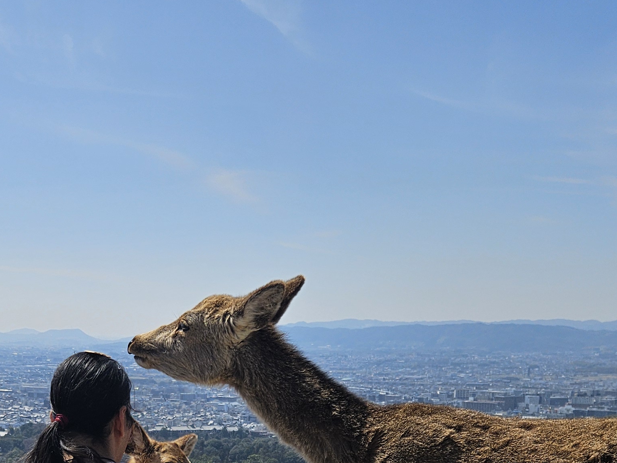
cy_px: 556
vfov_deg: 22.5
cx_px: 145
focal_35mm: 60
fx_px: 1070
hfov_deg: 31.5
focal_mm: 5.4
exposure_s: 1/3967
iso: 25
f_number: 1.8
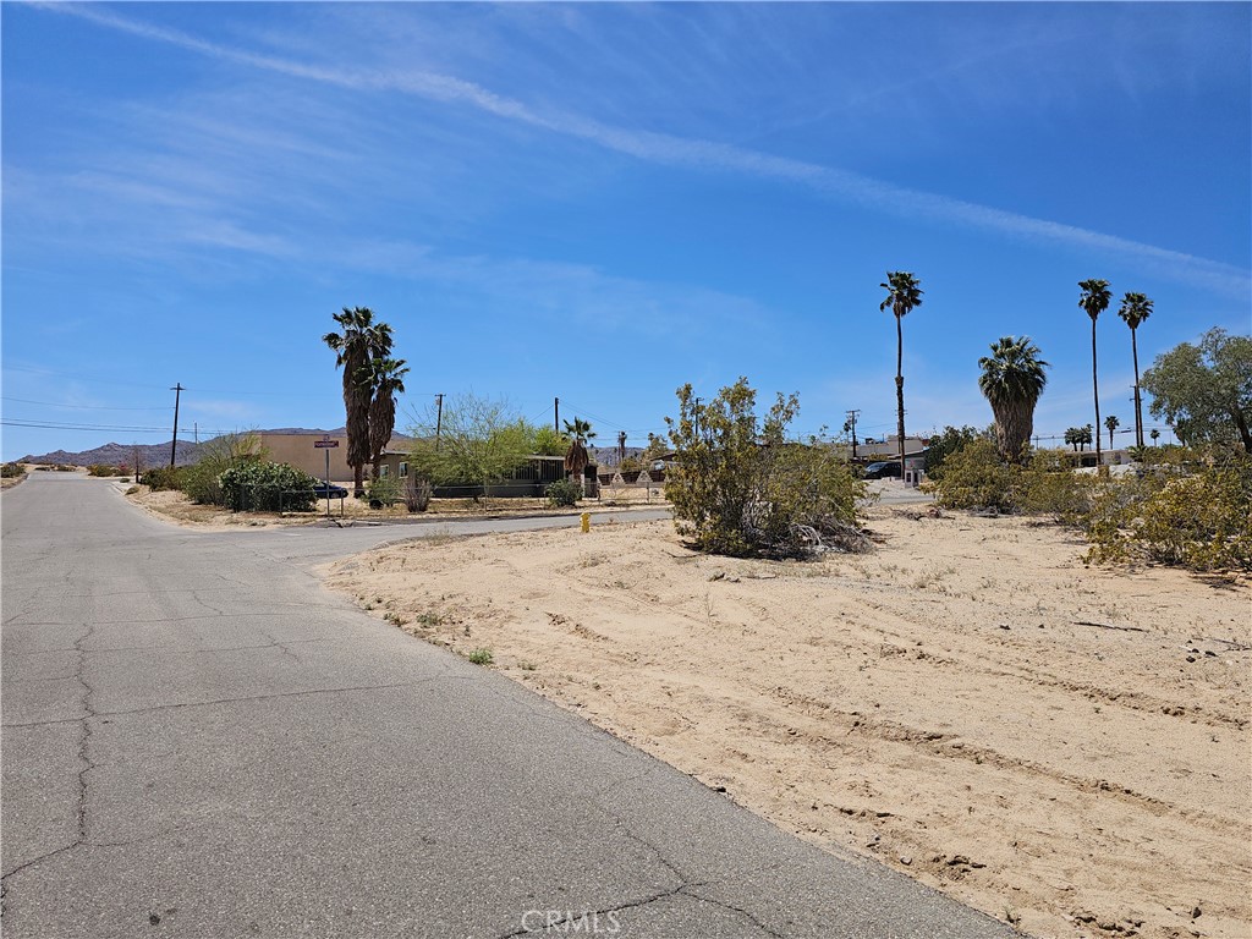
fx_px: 832
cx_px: 626
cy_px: 470
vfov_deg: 58.9
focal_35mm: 23
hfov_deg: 73.9
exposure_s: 1/1704
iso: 10
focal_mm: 6.3
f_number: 1.7
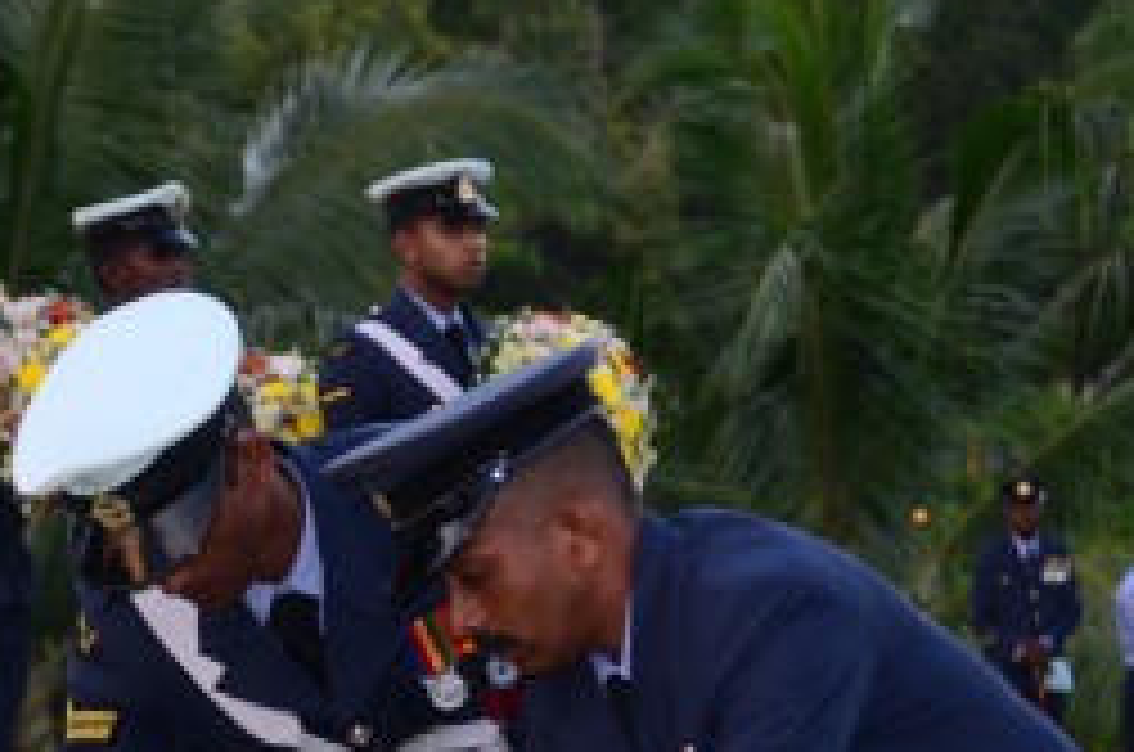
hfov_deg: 7.7
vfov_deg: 5.1
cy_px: 799
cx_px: 302
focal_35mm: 268
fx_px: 8432
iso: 400
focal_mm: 75
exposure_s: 1/60
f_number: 5.6
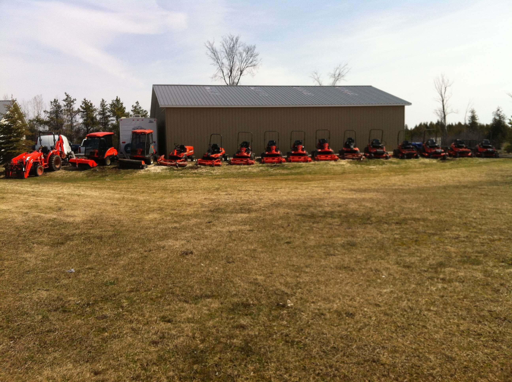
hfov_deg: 52.7
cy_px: 191
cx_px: 256
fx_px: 517
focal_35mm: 35
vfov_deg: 40.6
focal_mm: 3.85
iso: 80
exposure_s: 1/1508
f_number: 2.8
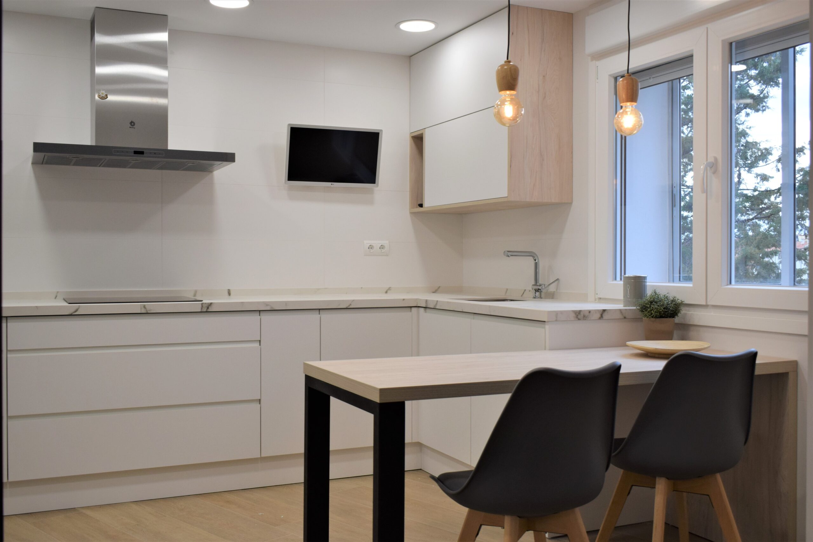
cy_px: 271
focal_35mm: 36
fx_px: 813
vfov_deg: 36.9
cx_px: 406
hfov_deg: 53.1
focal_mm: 24
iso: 400
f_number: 6.3
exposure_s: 1/160
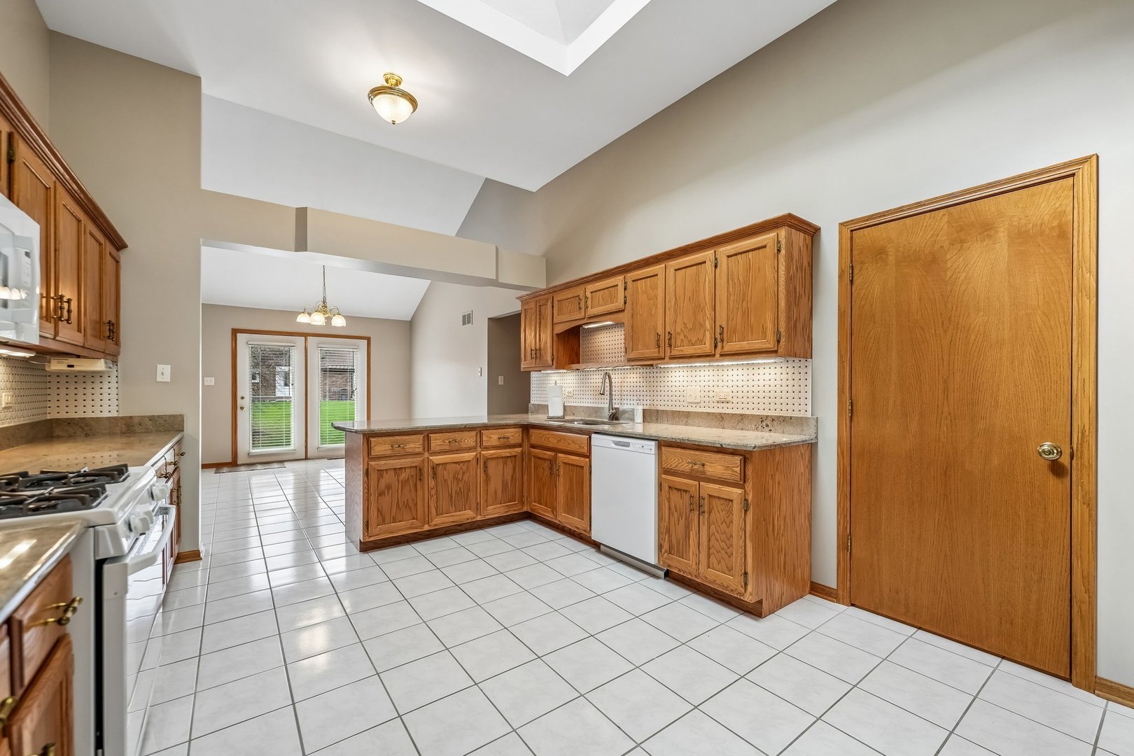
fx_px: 441
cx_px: 567
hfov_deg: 104.3
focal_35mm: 14
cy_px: 378
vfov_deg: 81.2
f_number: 5.6
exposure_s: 1/100
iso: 400
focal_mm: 14
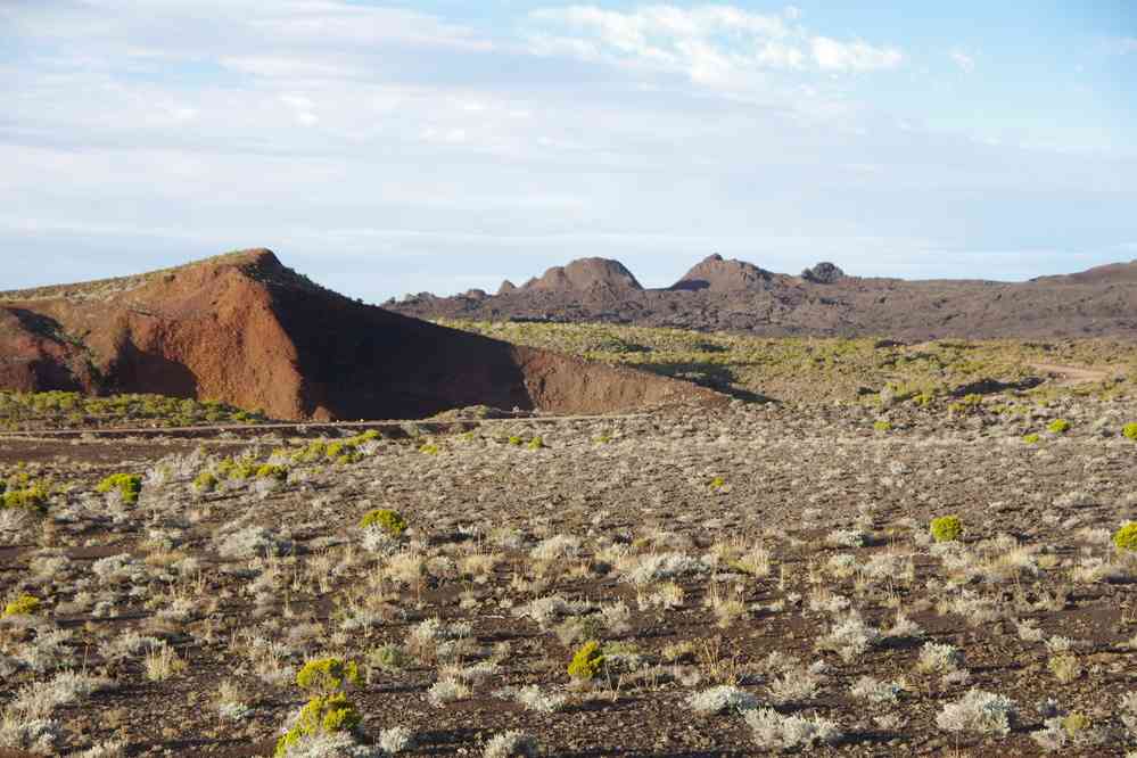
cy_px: 379
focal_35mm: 105
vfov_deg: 13.0
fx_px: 3316
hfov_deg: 19.5
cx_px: 568
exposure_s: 1/100
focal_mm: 70
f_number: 8
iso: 400
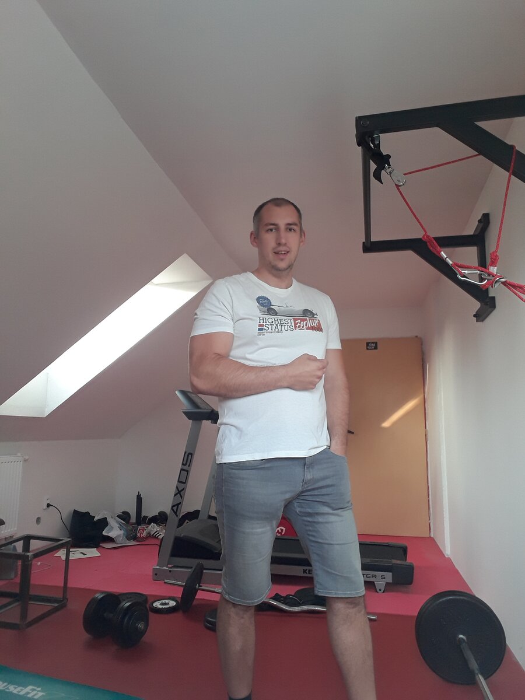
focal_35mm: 31
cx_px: 262
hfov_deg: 45.4
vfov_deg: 58.4
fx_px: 627
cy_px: 350
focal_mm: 2.91
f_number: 1.9
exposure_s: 1/33
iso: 50
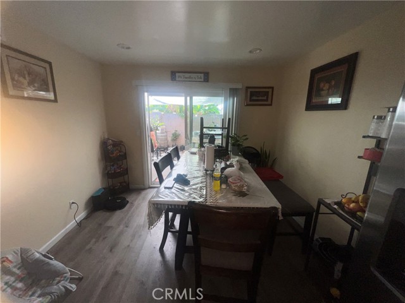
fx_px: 152
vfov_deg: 89.9
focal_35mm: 13
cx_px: 202
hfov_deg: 106.2
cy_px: 152
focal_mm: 1.57
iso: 25
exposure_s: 1/122
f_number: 1.8
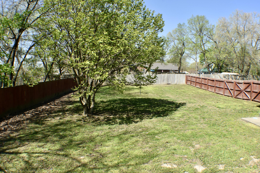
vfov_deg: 35.5
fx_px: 271
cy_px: 86
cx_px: 130
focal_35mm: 38
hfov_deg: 51.3
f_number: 8
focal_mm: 25
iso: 280
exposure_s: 1/500
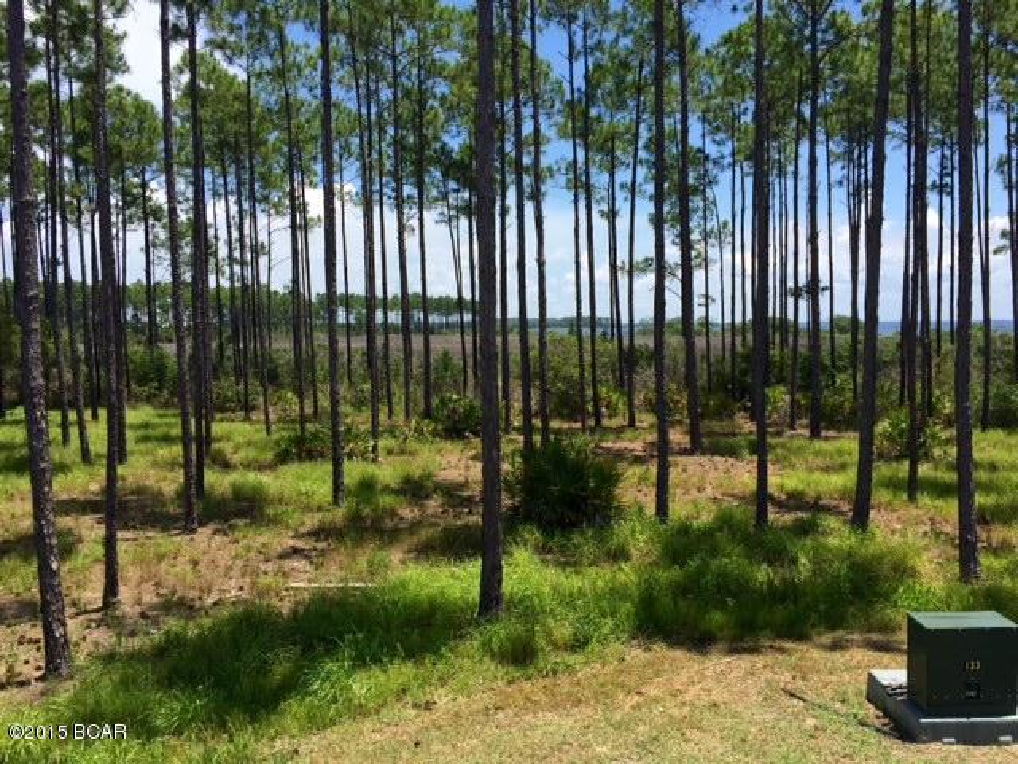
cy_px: 382
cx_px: 509
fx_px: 853
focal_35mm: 29
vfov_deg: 48.2
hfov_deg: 61.7
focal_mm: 4.15
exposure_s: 1/1464
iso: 32
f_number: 2.2
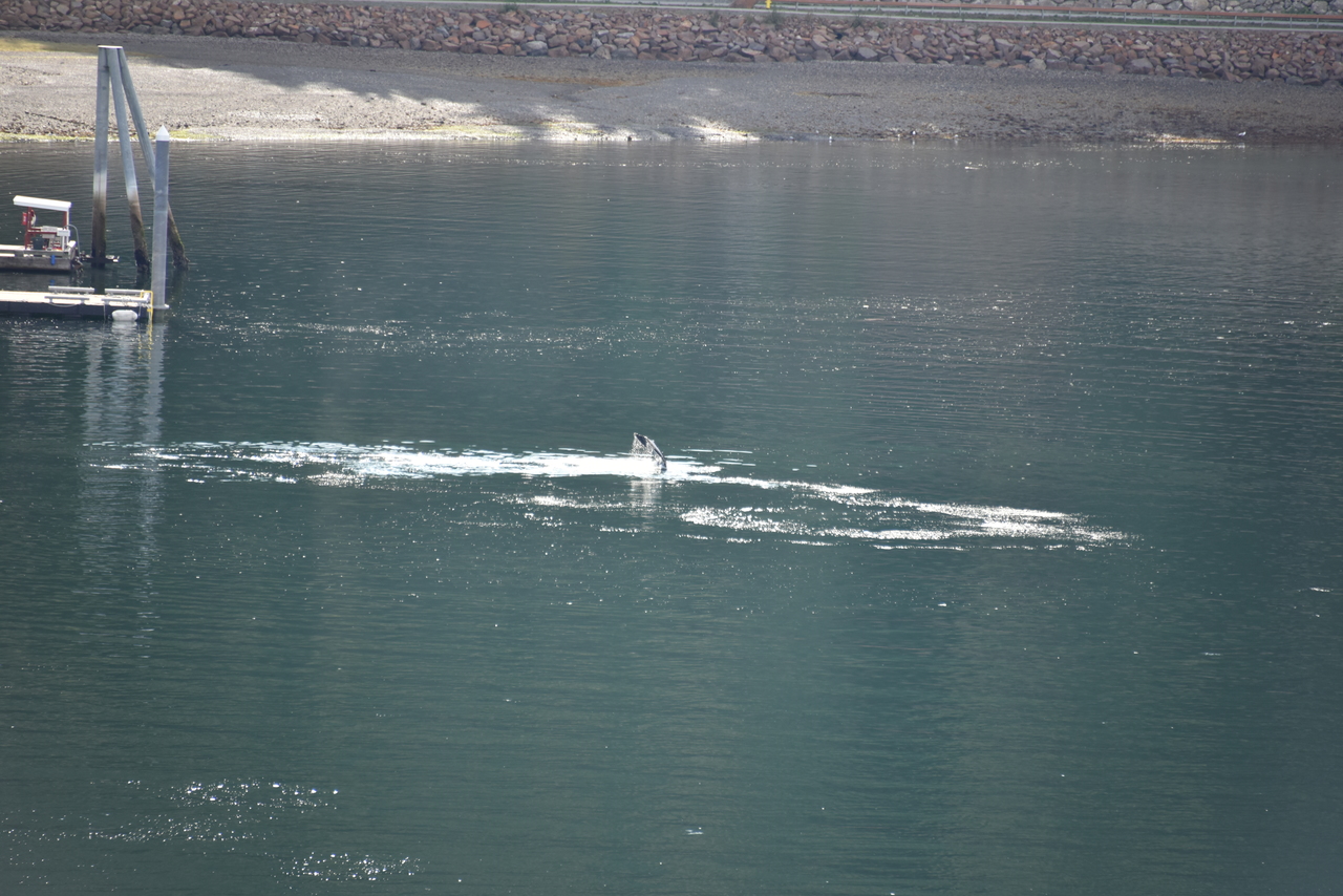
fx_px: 11193
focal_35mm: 300
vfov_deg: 4.6
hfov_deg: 6.9
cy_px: 448
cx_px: 672
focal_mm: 300
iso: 500
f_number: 5.6
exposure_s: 1/640
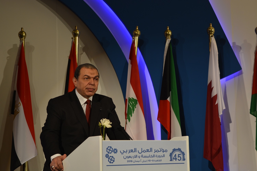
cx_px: 128
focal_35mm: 82
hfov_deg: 24.6
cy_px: 86
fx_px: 589
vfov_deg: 16.6
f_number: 5.6
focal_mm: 55
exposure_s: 1/80
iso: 400
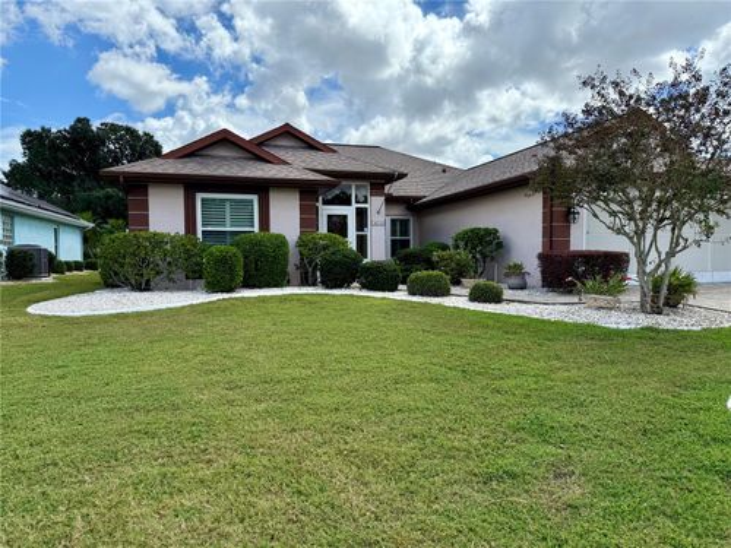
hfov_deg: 71.6
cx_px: 366
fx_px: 507
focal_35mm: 24
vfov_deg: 56.8
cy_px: 274
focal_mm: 6.76
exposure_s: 1/7353
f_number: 1.78
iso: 125
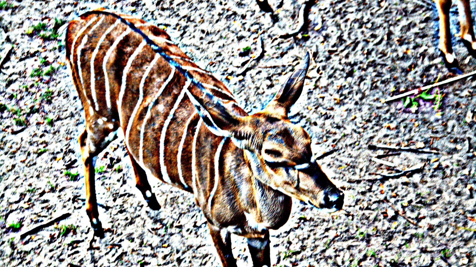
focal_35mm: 127
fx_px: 1603
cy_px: 143
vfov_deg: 9.5
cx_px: 240
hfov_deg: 16.9
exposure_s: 1/40
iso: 400
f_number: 5.6
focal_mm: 80
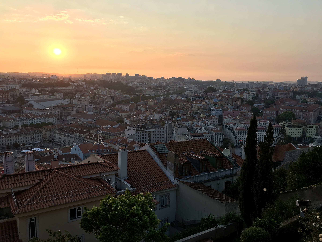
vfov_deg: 48.2
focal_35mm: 29
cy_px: 121
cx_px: 161
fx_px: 270
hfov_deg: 61.7
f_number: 2.2
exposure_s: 1/553
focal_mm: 4.15
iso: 25
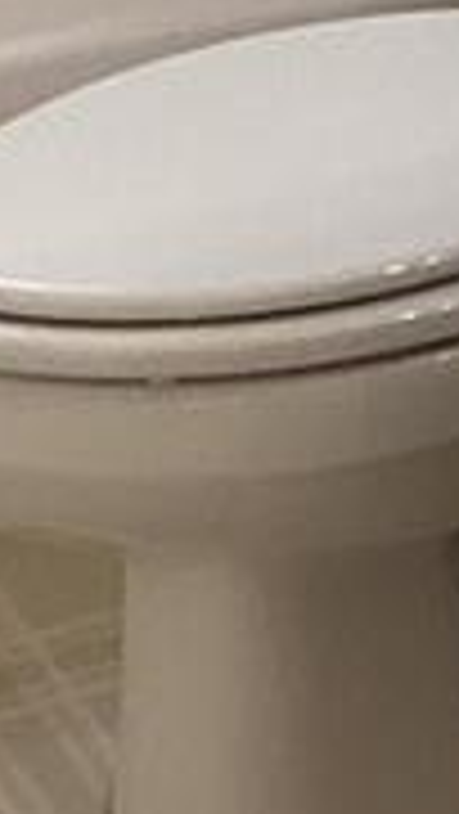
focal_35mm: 224
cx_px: 747
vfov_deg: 9.4
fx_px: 4840
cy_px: -306
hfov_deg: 5.4
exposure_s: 1/60
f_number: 2.4
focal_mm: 3.3
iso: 100
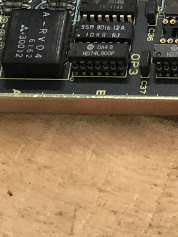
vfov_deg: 6.9
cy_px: -271
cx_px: 374
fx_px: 1892
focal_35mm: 276
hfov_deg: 5.3
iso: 125
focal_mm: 6
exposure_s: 1/33
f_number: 2.4
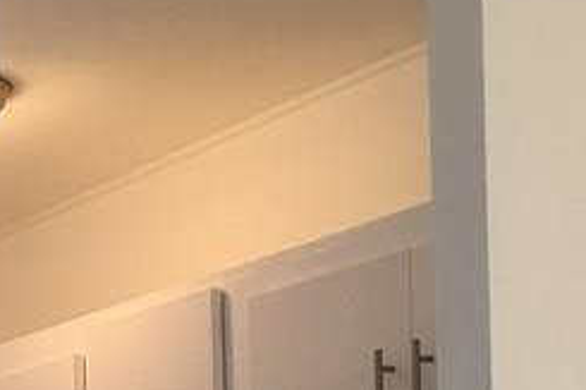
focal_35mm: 126
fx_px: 2050
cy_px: 845
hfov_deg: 15.6
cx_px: -139
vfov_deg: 9.9
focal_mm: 4.15
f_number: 2.2
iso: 25
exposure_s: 1/15
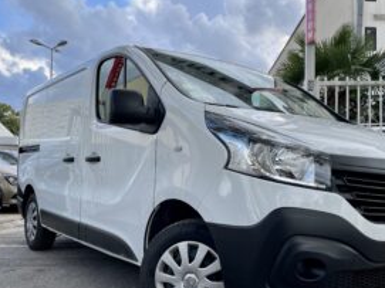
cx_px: 231
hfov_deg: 51.0
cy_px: 168
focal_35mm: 36
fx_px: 400
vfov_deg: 39.5
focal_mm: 4.2
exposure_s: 1/711
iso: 32
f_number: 1.6
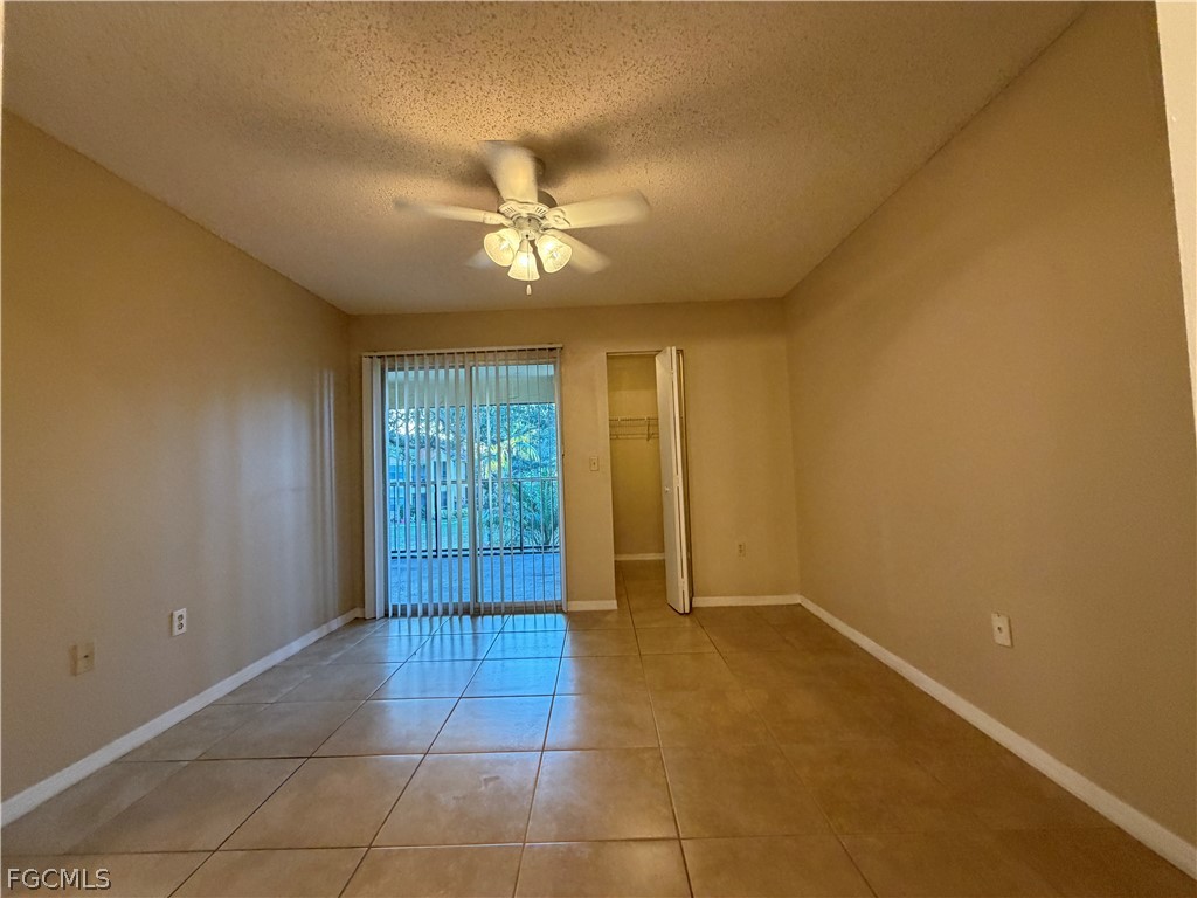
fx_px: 484
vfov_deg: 85.7
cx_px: 598
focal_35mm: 14
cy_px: 449
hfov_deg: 102.1
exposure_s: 1/60
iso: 400
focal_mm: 2.22
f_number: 2.2
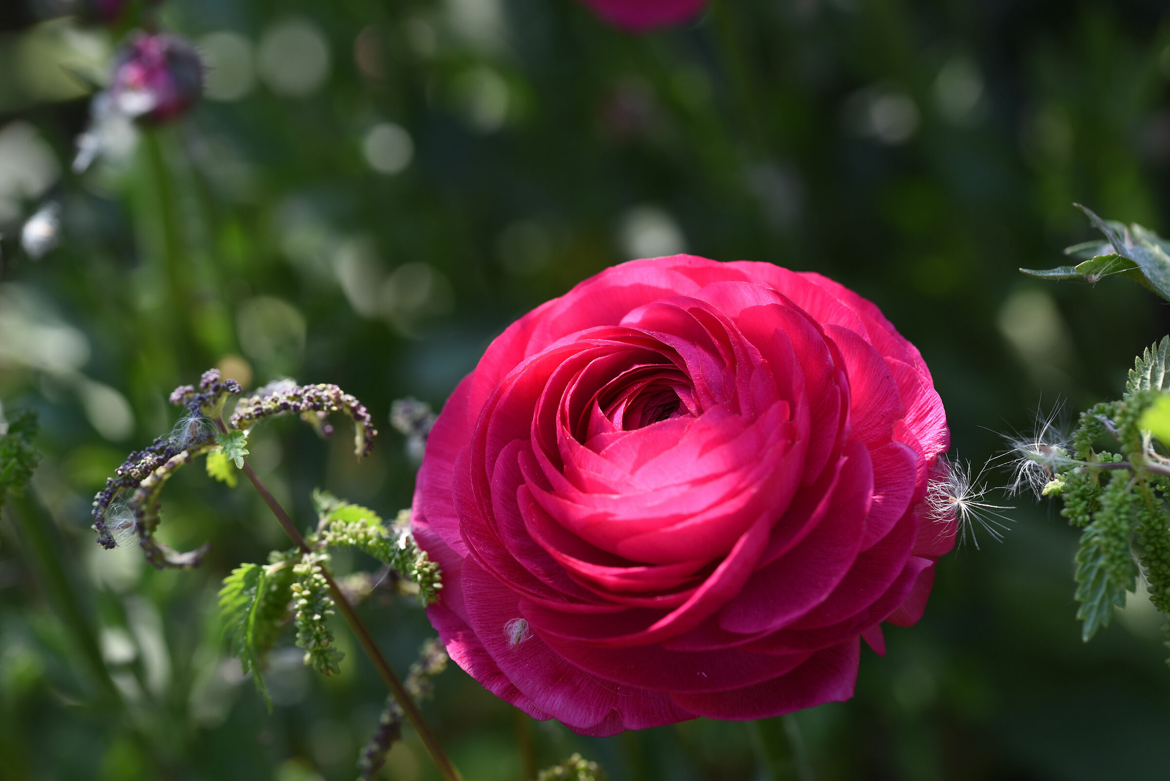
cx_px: 585
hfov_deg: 19.4
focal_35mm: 105
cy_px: 390
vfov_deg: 13.1
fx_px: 3414
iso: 200
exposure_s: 1/250
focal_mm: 105
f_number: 6.3
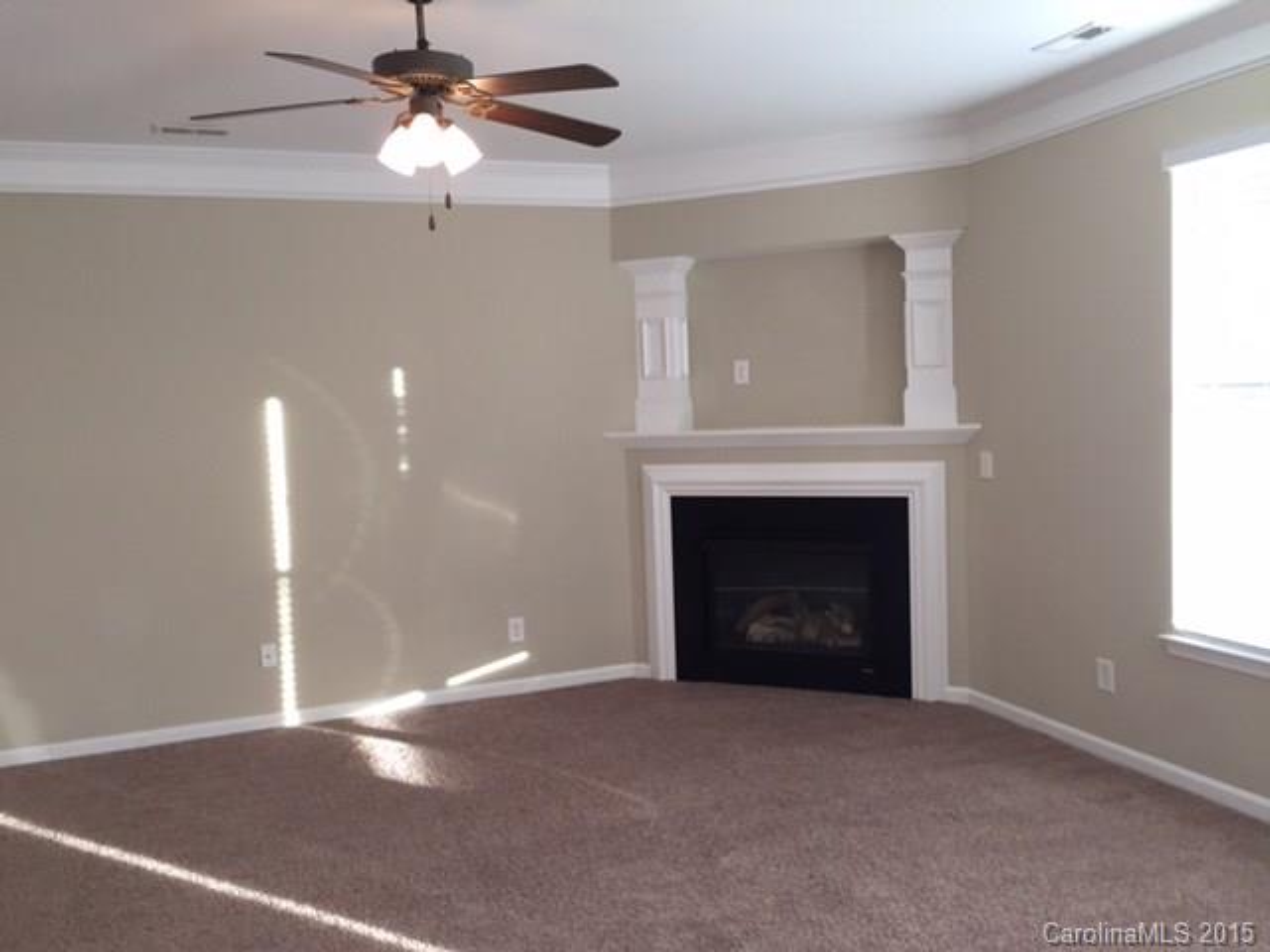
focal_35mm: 29
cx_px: 635
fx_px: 1064
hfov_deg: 61.7
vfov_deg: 48.2
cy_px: 476
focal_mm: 4.15
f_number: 2.2
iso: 50
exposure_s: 1/30
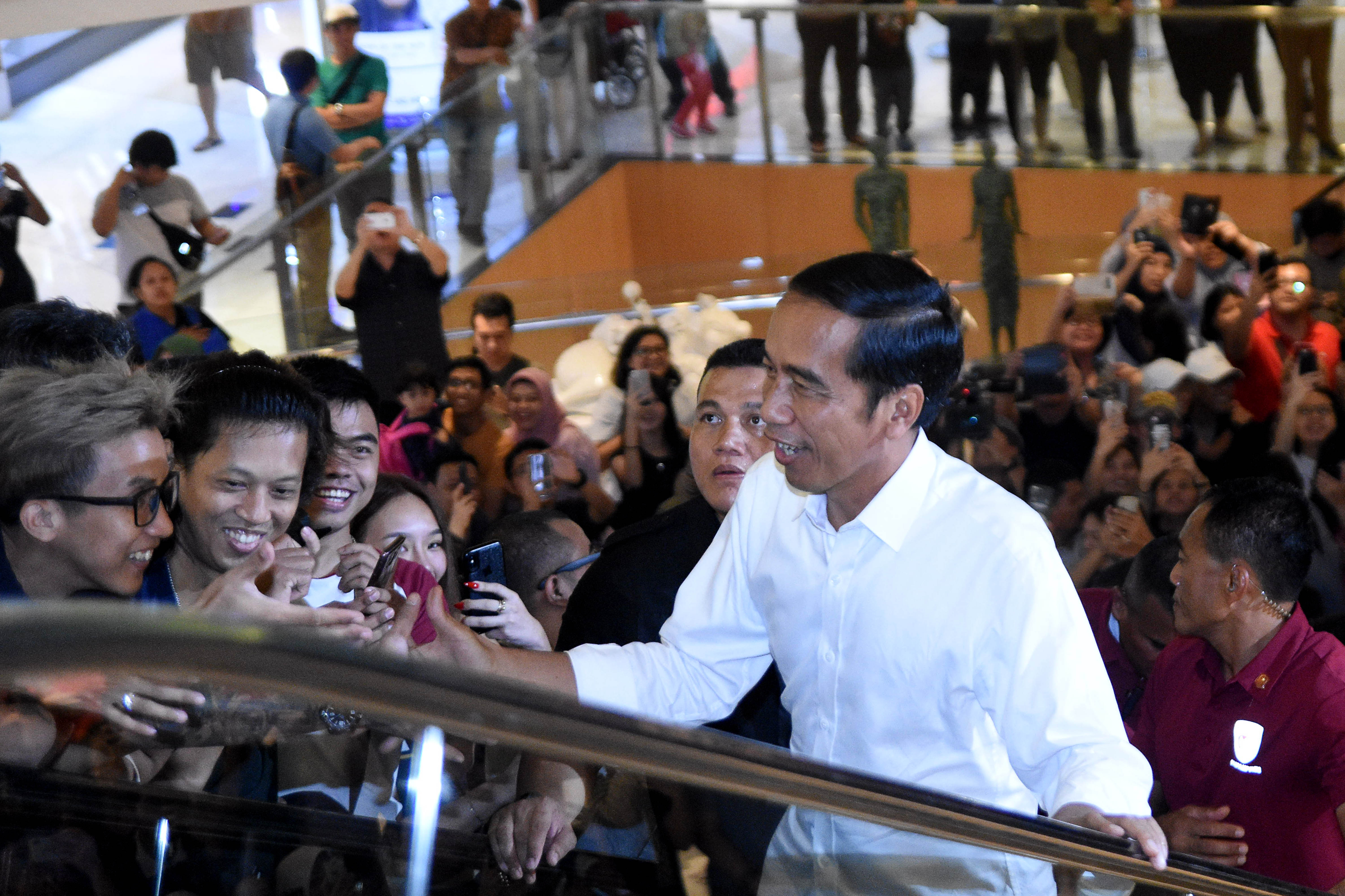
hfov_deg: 27.0
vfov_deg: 18.2
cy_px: 448
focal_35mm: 75
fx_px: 2802
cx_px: 672
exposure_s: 1/160
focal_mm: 50
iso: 3200
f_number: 3.2
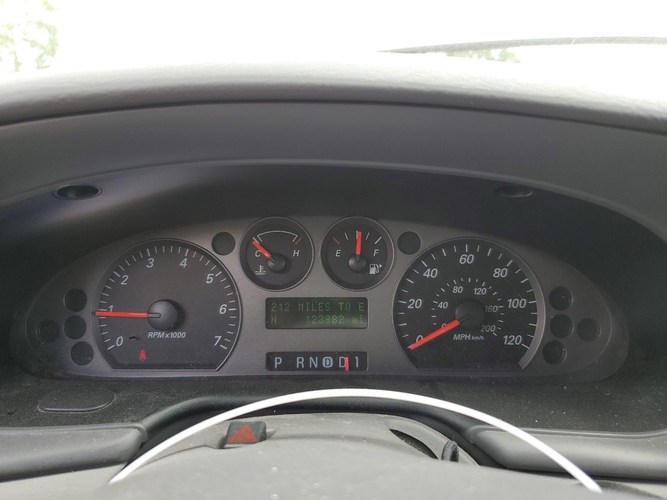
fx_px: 501
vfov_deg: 53.1
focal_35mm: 26
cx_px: 334
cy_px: 250
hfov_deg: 67.3
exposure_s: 1/185
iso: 50
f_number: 1.5
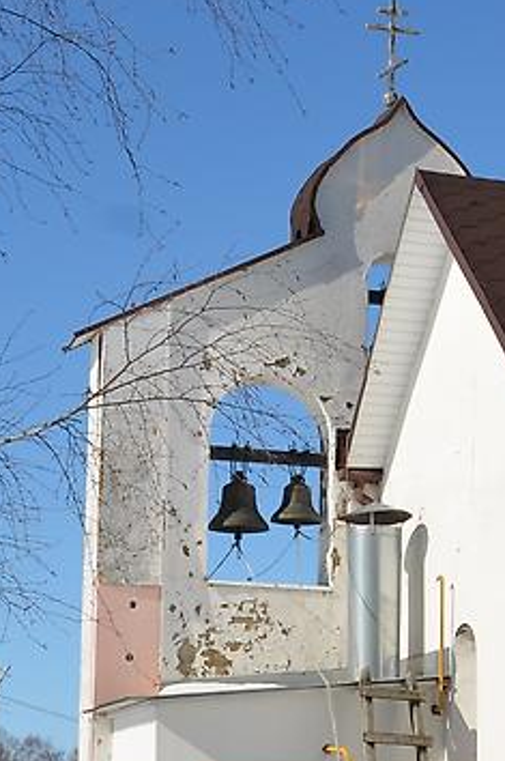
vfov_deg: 19.1
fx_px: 2251
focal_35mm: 107
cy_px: 522
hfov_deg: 12.3
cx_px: 695
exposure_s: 1/400
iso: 100
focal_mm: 21
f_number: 10
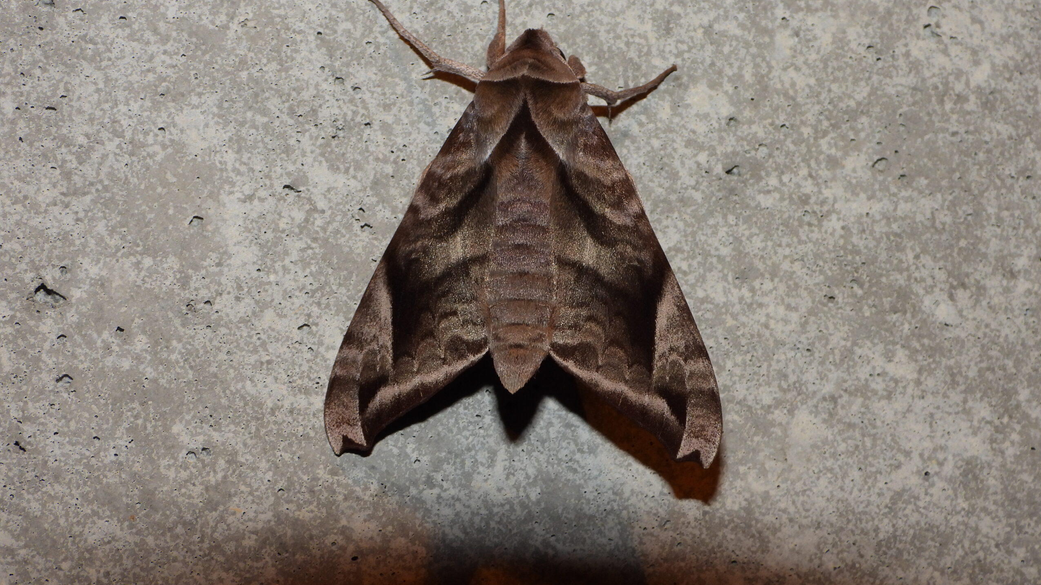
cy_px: 243
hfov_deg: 18.6
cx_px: 523
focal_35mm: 115
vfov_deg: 10.5
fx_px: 3174
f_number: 4
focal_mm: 18.9
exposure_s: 1/60
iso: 200
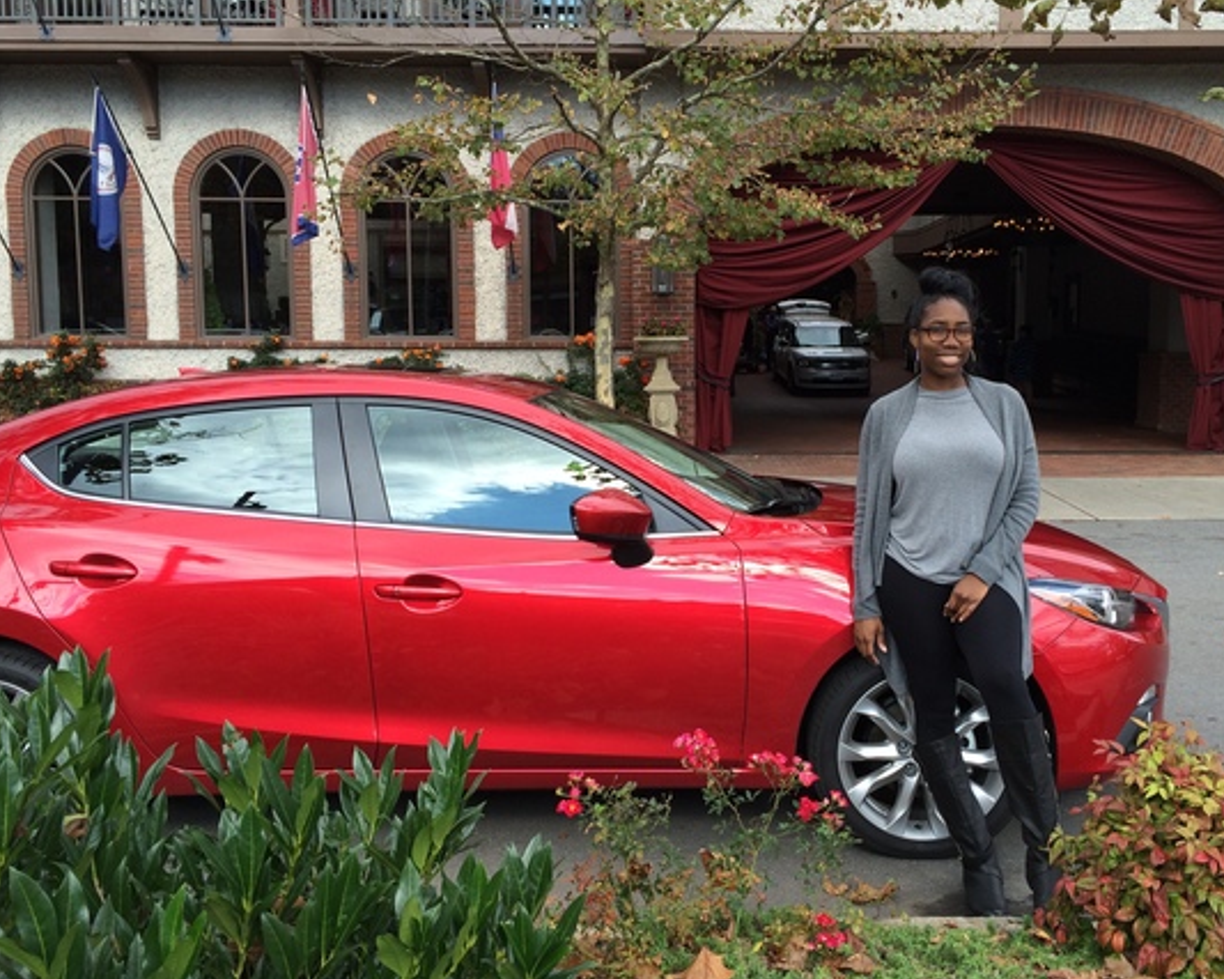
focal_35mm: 34
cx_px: 694
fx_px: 1231
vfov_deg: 43.3
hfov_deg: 52.7
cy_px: 469
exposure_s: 1/488
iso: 32
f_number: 2.2
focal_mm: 4.15
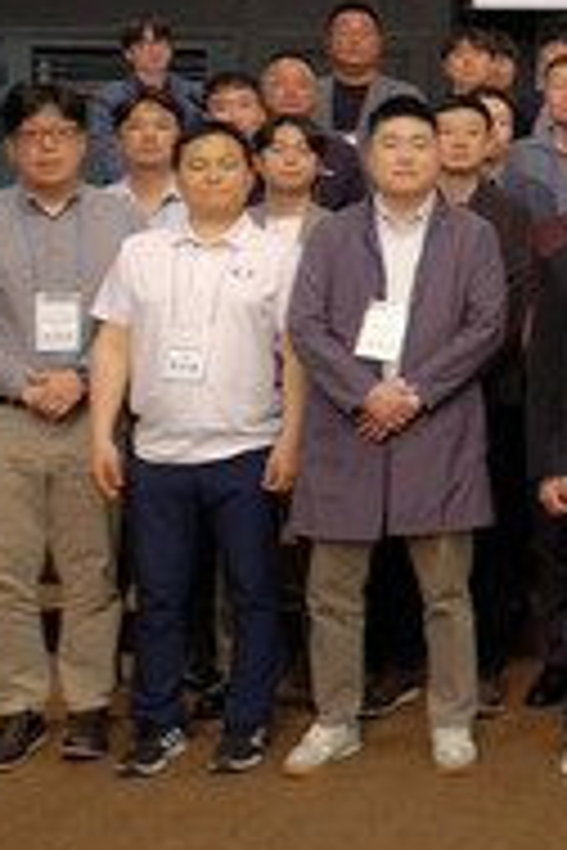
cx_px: 1066
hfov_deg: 15.2
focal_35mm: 76
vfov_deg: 26.1
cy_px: 153
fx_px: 1795
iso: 800
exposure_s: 1/7
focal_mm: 16
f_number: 2.8
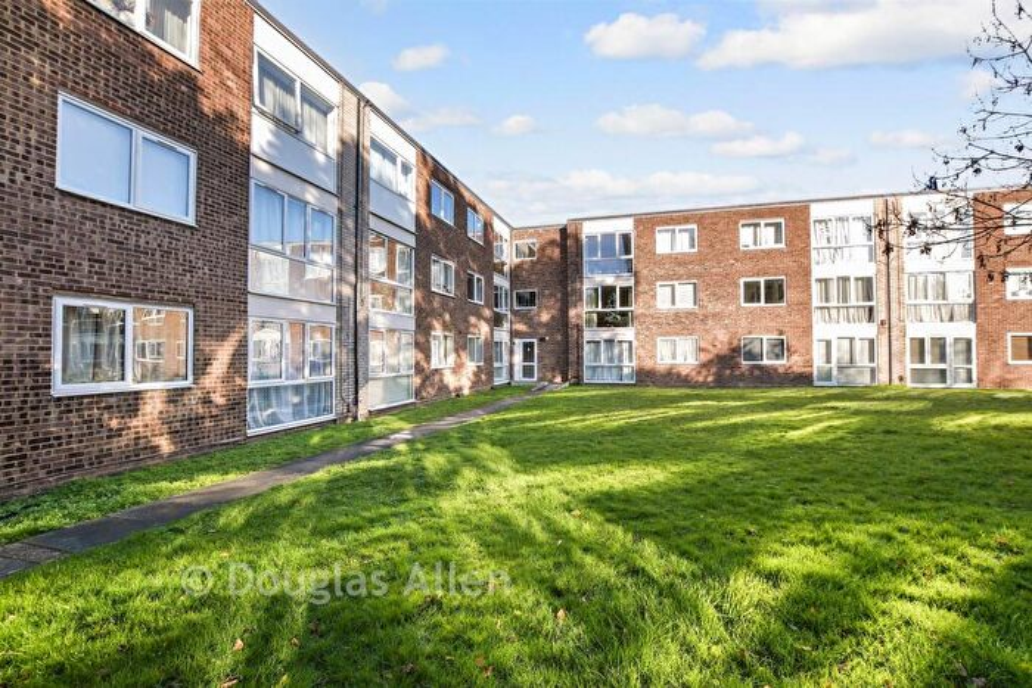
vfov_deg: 77.4
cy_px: 344
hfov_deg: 100.4
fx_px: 430
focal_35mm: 15
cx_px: 516
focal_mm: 10
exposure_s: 1/60
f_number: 8
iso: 64
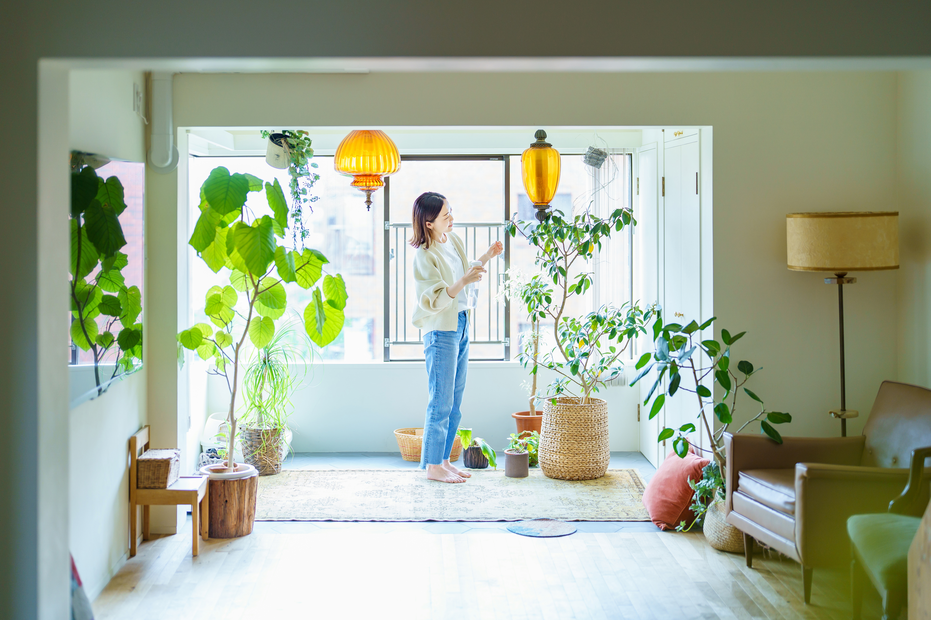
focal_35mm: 50
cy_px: 310
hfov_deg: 39.6
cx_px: 466
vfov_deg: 27.0
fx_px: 1293
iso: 200
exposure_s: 1/320
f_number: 1.2
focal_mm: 50
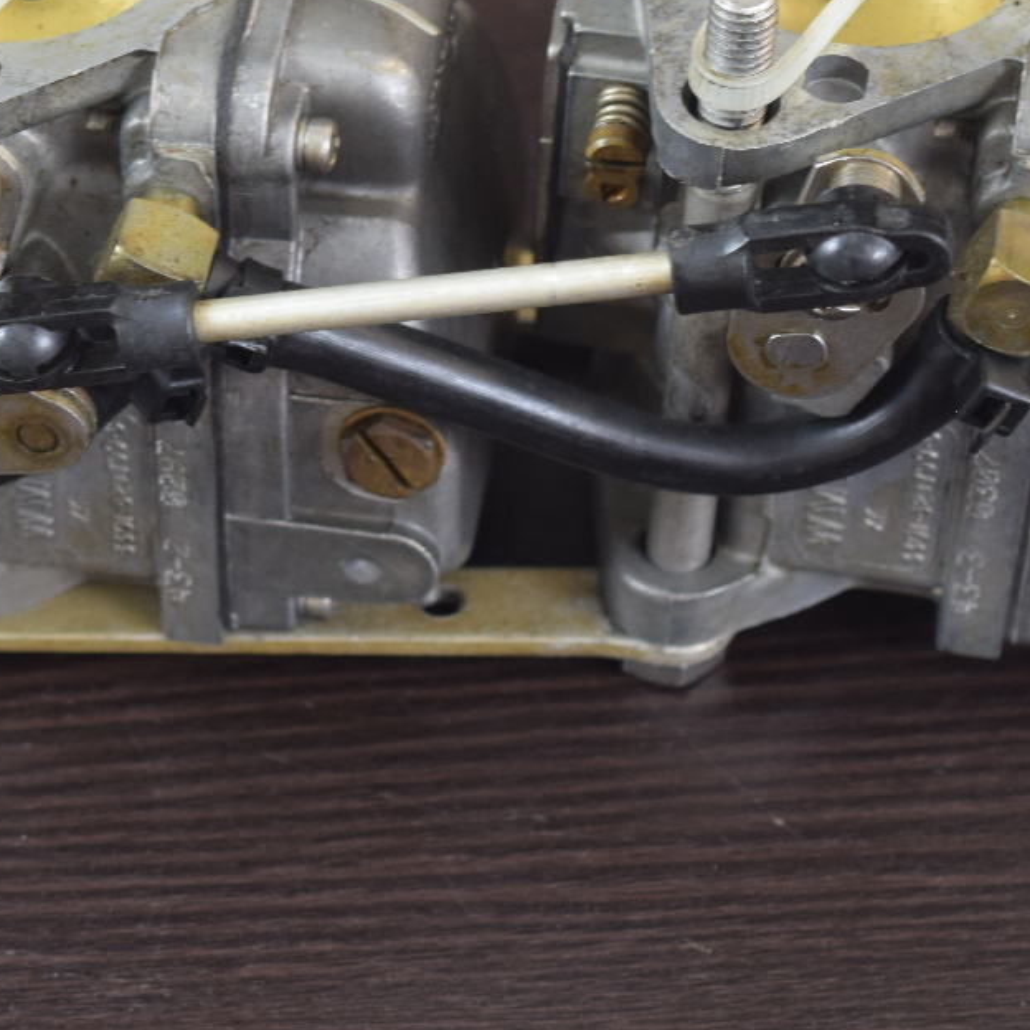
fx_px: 5723
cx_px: 81
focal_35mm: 170
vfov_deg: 10.3
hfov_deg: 10.2
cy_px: 343
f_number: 5.6
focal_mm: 52
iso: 500
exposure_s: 1/60
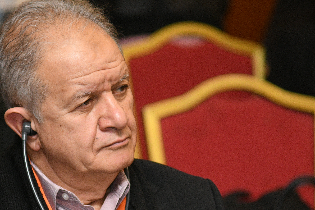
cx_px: 81
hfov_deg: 6.9
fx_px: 2616
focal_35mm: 299
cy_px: 196
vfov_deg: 4.6
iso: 2000
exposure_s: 1/250
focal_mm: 125
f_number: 4
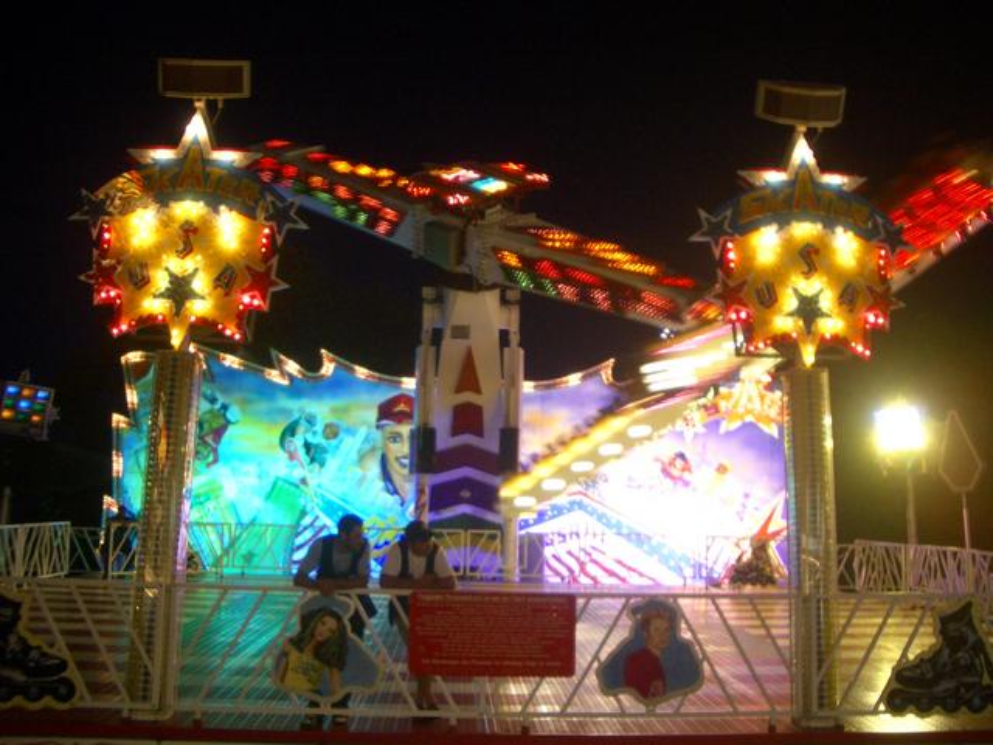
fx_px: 1004
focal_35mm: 35
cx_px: 496
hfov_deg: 52.6
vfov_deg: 40.7
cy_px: 372
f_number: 2.6
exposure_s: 1/25
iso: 100
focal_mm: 5.8
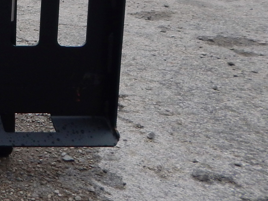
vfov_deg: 18.0
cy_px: -82
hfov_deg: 20.4
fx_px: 581
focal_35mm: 75
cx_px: -179
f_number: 6
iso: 125
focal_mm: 4
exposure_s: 1/400
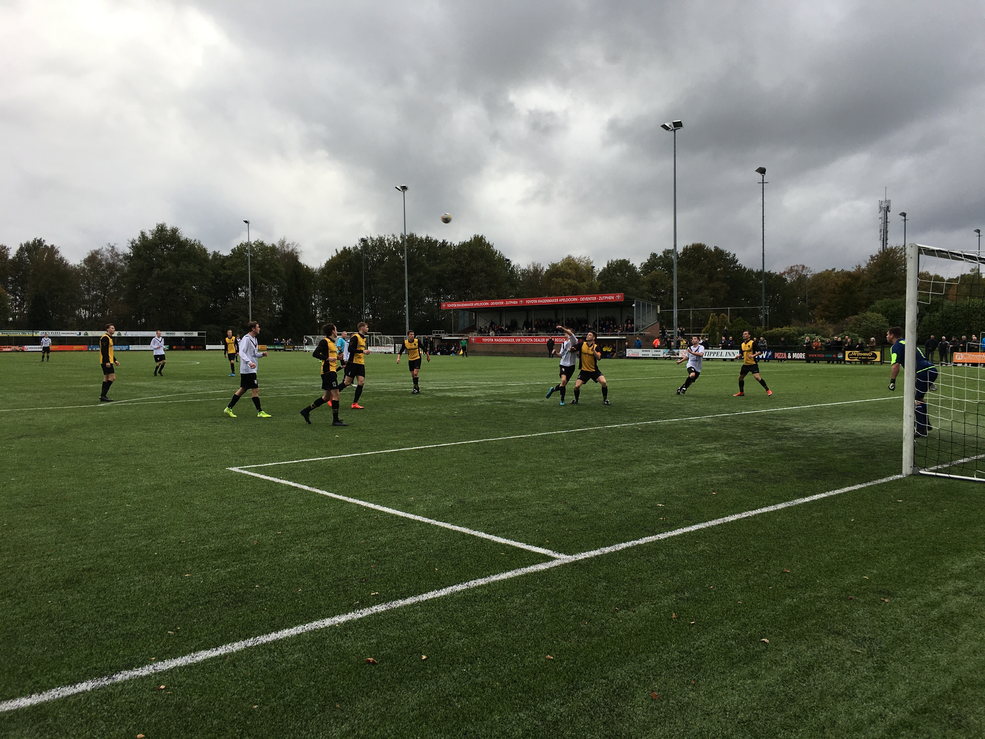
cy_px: 370
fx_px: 825
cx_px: 492
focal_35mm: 29
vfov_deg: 48.2
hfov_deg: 61.7
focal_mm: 4.15
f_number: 2.2
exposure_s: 1/273
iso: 25
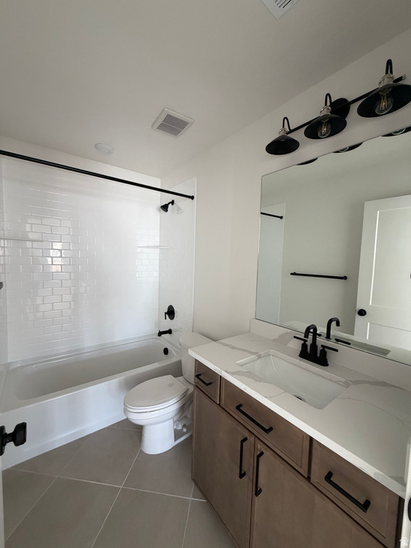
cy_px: 274
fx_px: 222
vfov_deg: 102.1
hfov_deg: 85.7
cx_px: 206
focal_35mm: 14
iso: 320
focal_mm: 2.22
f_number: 2.2
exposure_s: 1/87
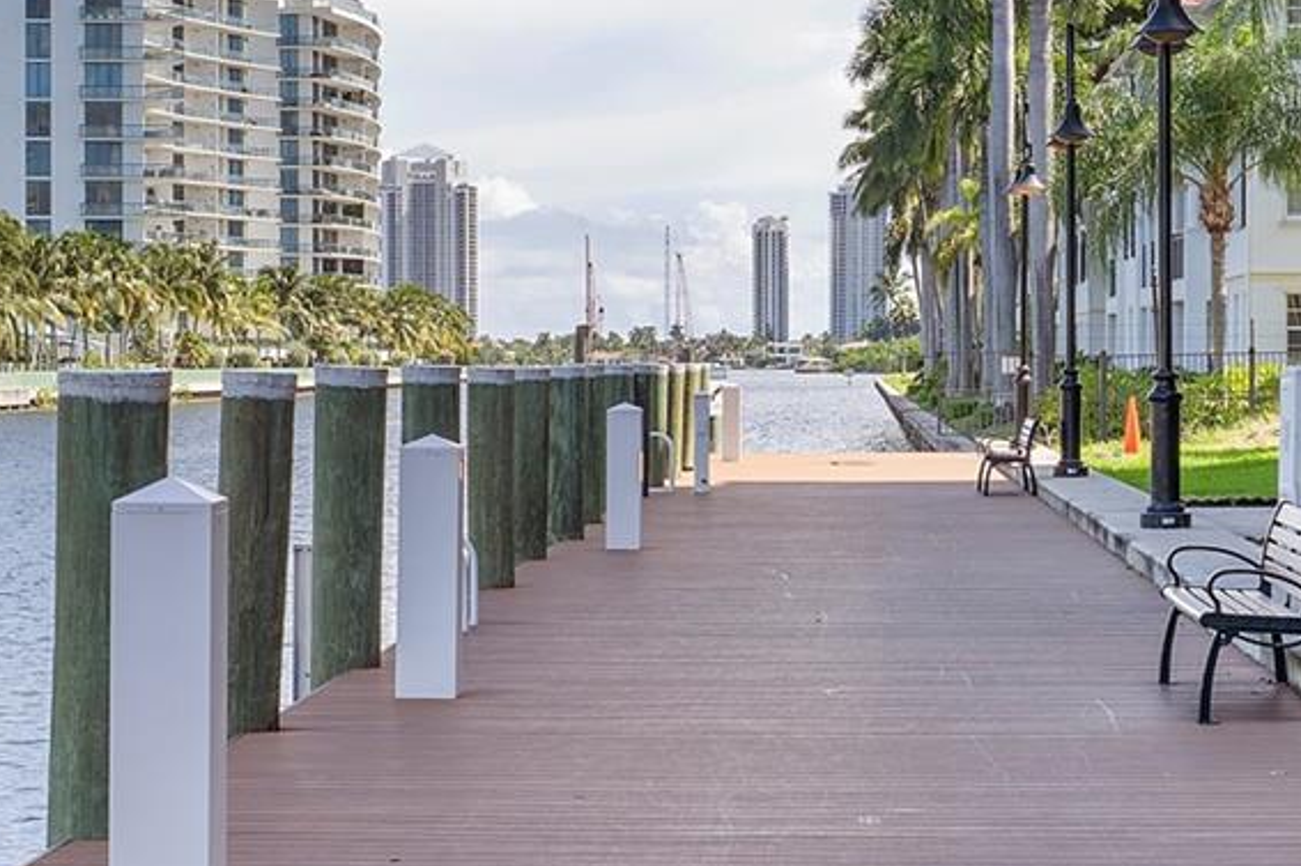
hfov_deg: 20.6
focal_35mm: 99
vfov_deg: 13.8
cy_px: 397
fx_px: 3576
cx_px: 846
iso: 100
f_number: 10
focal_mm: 35
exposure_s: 1/80
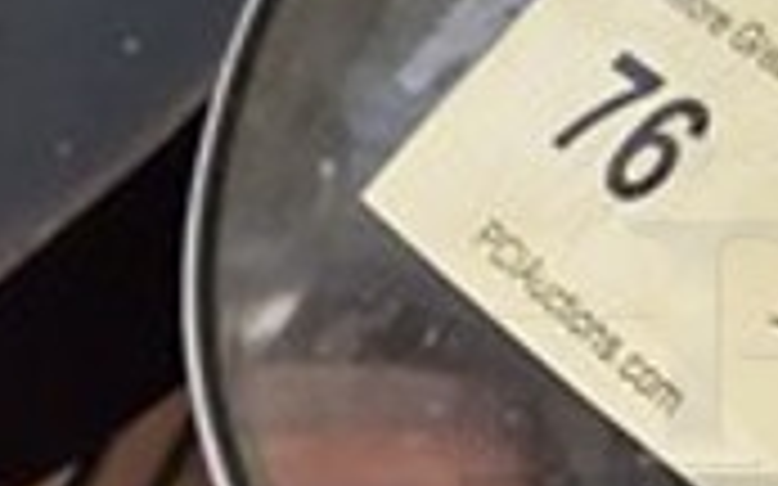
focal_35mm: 97
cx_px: 962
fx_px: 2056
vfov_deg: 13.4
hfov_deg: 20.0
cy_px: 333
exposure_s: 1/50
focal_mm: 4.3
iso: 800
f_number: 1.5
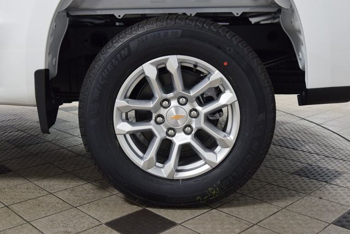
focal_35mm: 42
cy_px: 117
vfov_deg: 31.9
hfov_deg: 46.4
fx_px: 408
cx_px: 175
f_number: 6.3
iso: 640
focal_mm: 28
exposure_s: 1/15
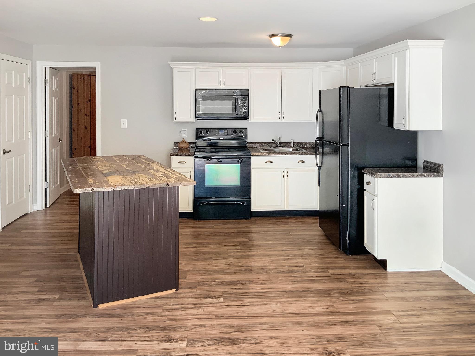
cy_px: 178
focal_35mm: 29
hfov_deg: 61.7
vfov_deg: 48.2
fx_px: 398
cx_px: 238
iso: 40
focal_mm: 3
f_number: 1.8
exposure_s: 1/60
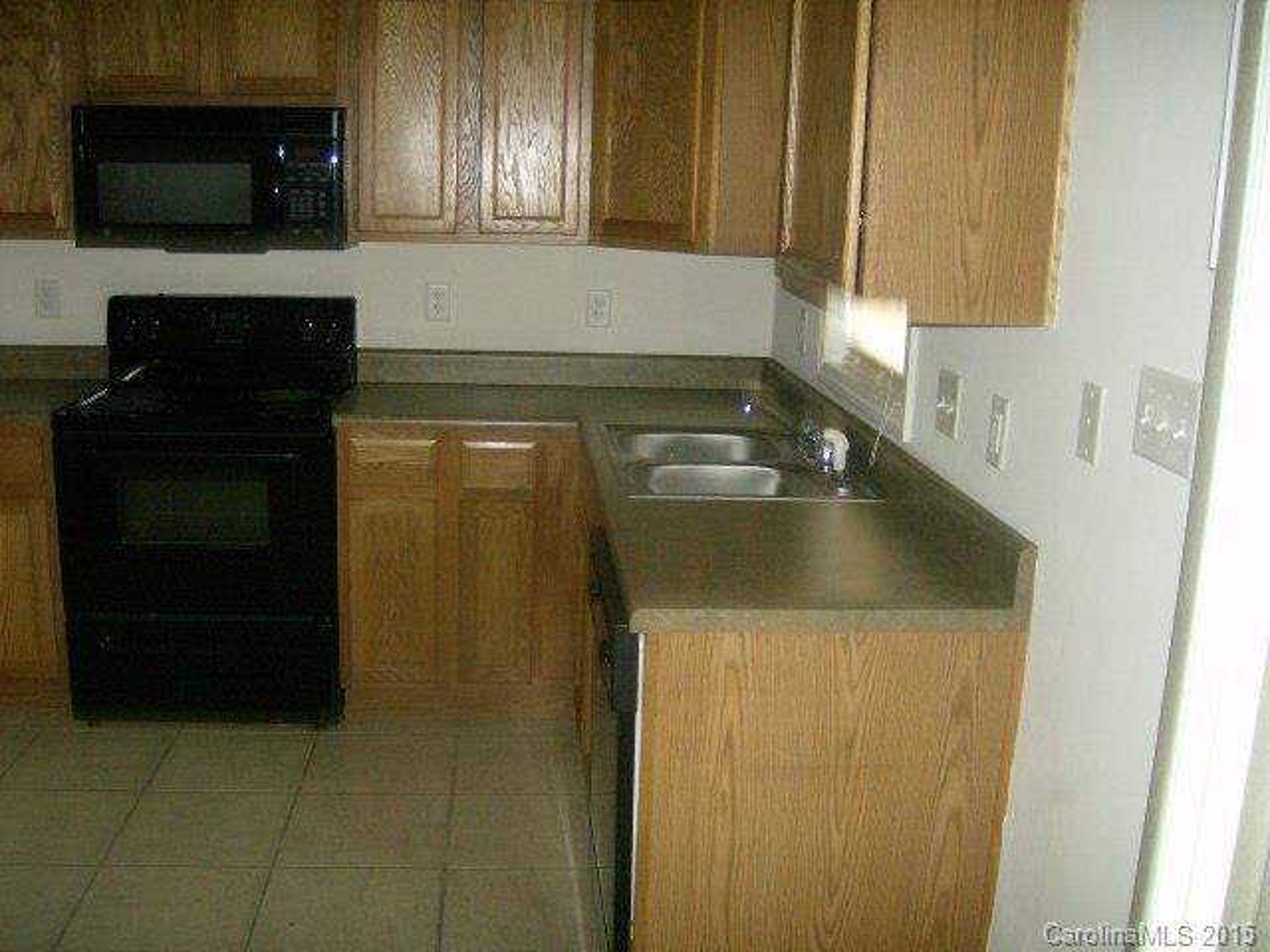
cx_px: 635
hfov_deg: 51.4
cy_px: 476
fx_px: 1321
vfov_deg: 39.7
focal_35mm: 36
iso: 200
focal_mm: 6
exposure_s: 1/60
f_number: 2.8
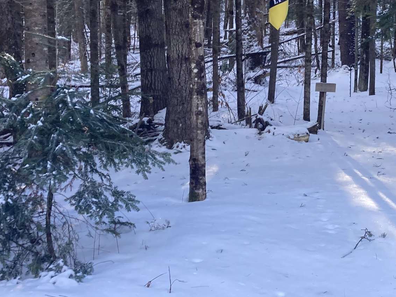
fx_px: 869
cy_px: 168
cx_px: 361
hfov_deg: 24.9
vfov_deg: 19.4
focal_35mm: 76
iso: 20
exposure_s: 1/164
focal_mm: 3.99
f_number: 1.8
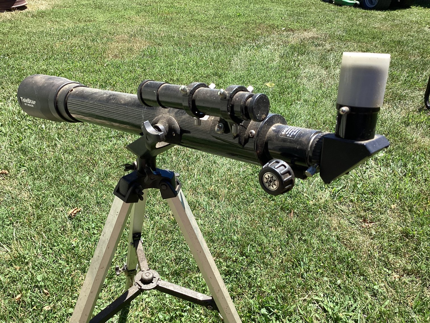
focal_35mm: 31
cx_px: 215
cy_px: 162
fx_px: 385
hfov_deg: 58.3
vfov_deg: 45.4
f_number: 2.4
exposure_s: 1/468
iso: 25
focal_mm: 3.3
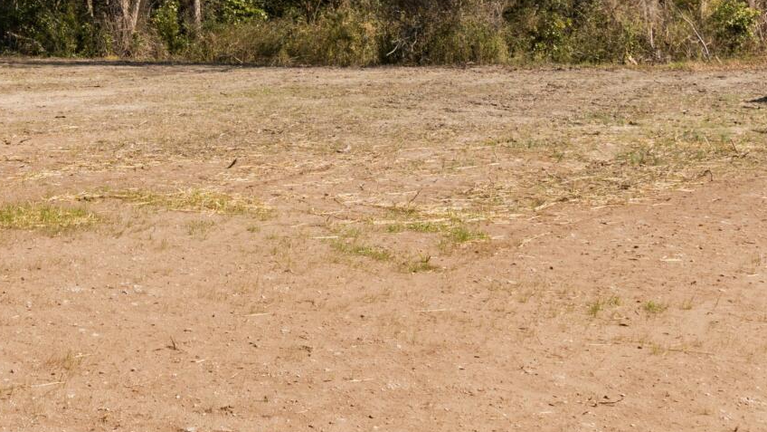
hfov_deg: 32.0
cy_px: -14
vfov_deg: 18.5
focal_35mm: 63
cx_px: 100
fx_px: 1281
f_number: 8
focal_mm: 11.5
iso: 100
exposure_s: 1/200
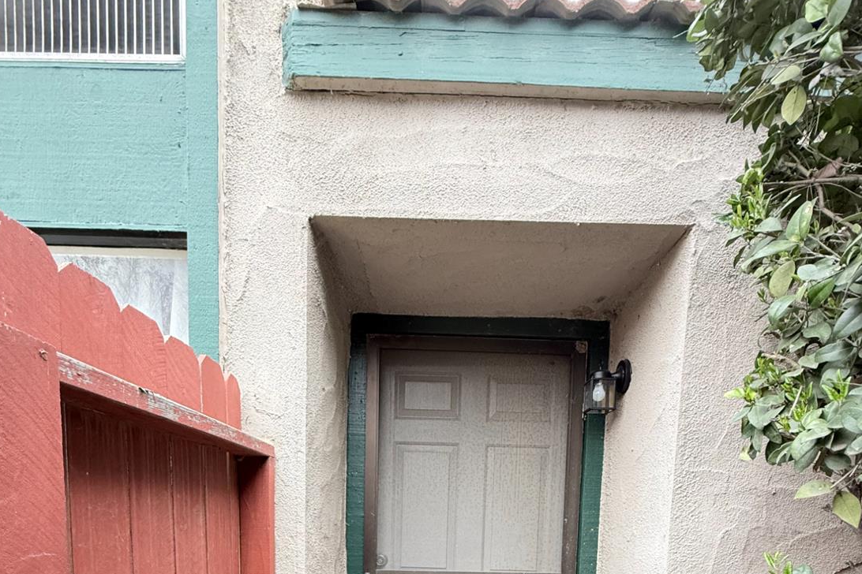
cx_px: 435
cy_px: 559
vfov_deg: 51.2
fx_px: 479
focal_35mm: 20
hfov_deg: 84.0
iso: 320
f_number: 2.2
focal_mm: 2.22
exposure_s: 1/99
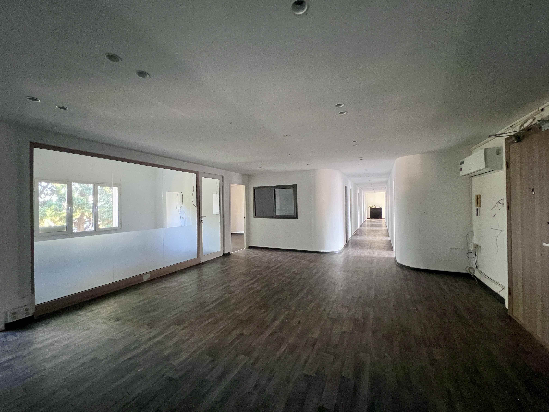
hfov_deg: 106.2
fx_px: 206
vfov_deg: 89.9
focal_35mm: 13
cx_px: 274
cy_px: 206
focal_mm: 1.57
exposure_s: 1/60
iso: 640
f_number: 1.8
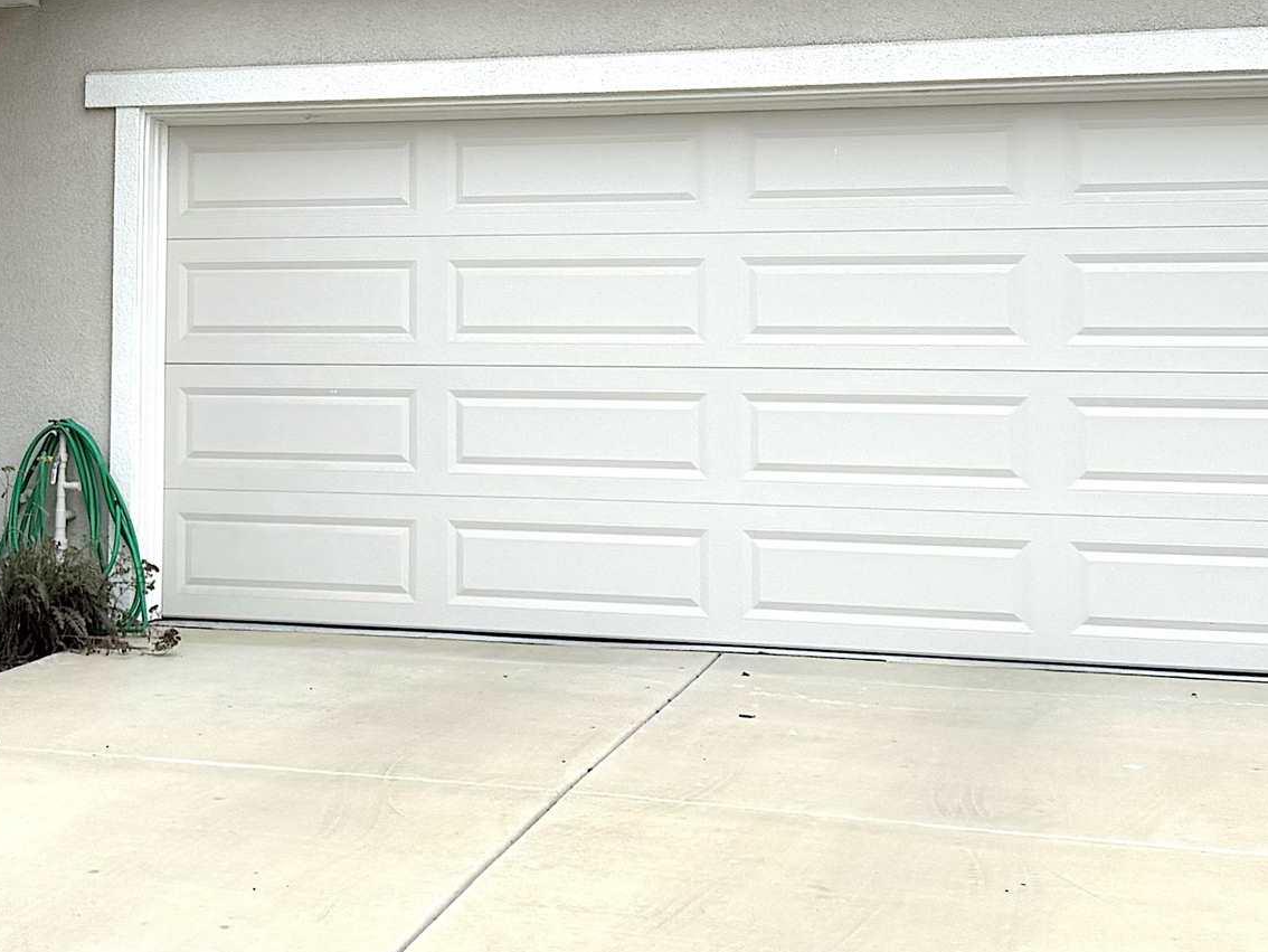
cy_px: 208
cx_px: 306
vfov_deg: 22.3
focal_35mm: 65
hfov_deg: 29.3
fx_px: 2381
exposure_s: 1/1618
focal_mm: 6.76
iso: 80
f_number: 1.78
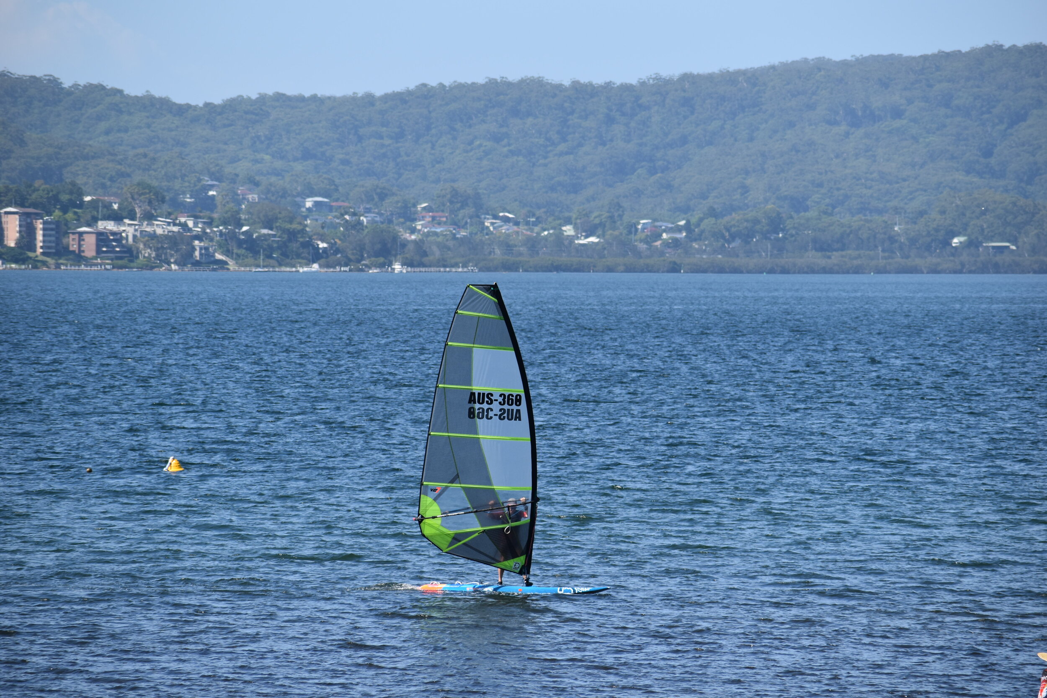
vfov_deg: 5.1
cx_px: 524
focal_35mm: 270
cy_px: 349
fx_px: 7852
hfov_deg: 7.6
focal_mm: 180
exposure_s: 1/800
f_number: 7.1
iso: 200
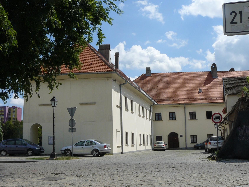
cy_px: 94
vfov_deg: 33.6
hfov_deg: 43.8
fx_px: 309
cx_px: 124
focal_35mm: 43
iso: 100
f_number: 7.1
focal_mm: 6
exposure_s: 1/400
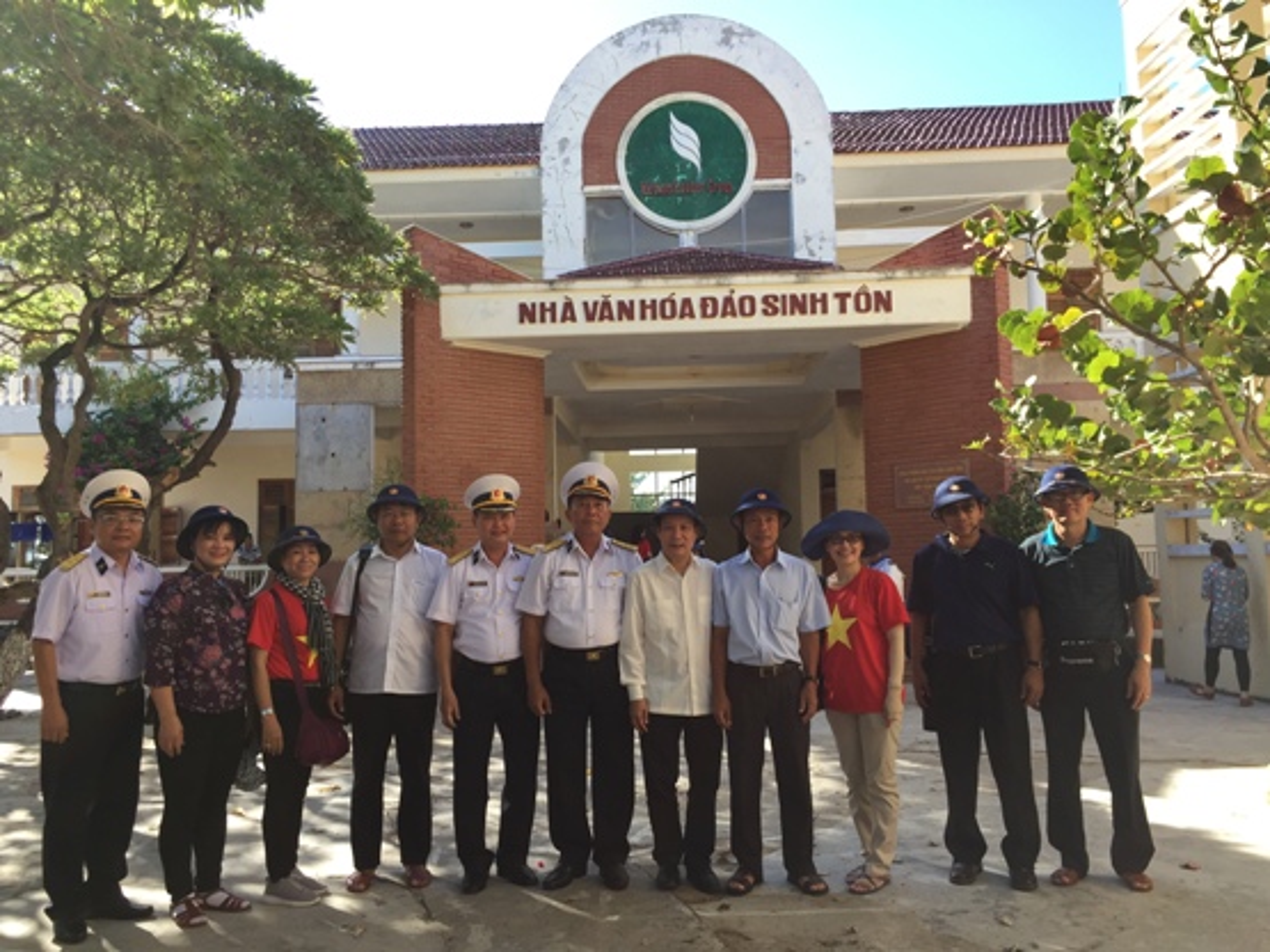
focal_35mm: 29
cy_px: 476
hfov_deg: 61.7
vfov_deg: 48.2
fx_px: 1064
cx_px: 635
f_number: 2.2
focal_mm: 4.15
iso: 32
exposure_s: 1/471
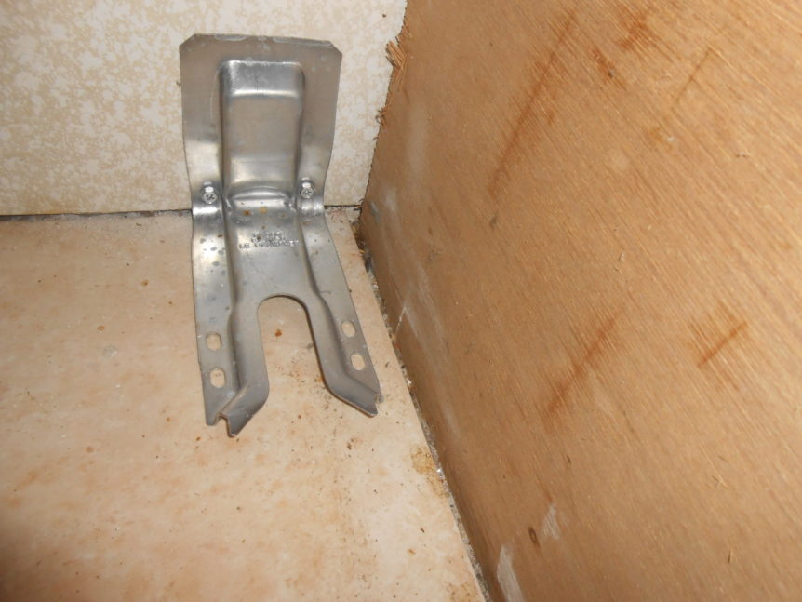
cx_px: 401
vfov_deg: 53.1
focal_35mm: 26
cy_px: 301
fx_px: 603
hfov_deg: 67.3
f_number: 11.5
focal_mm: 4.6
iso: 200
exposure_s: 1/25
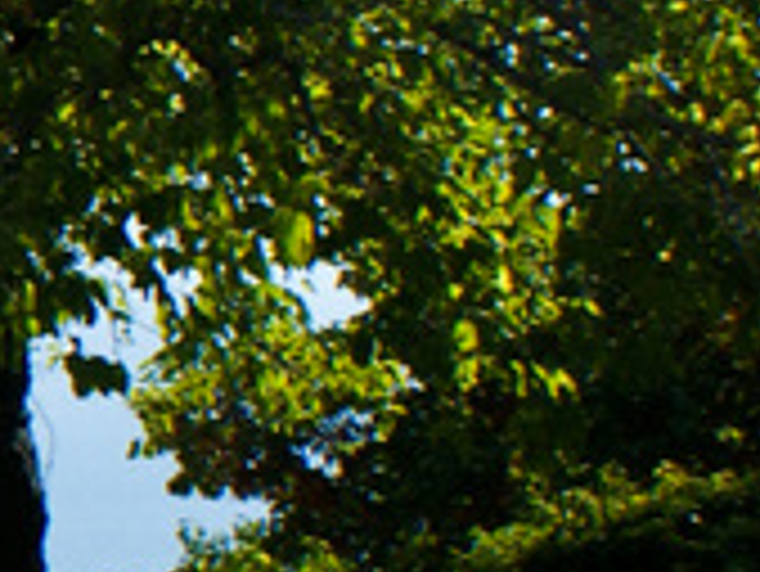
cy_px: 119
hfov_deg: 9.6
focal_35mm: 184
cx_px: -1025
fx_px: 4043
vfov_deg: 8.1
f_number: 10
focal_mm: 18
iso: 100
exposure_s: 1/160
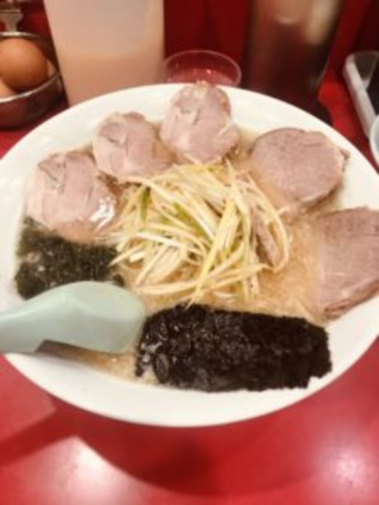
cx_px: 190
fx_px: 409
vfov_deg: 63.4
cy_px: 252
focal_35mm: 28
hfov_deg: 49.7
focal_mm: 3.99
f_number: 1.8
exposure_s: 1/30
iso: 32
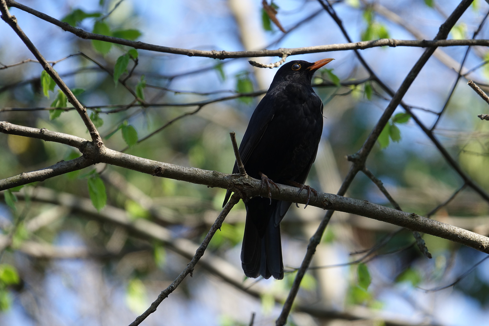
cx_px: 244
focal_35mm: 591
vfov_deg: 2.3
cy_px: 163
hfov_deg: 3.5
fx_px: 8027
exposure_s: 1/250
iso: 200
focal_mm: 216.73
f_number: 4
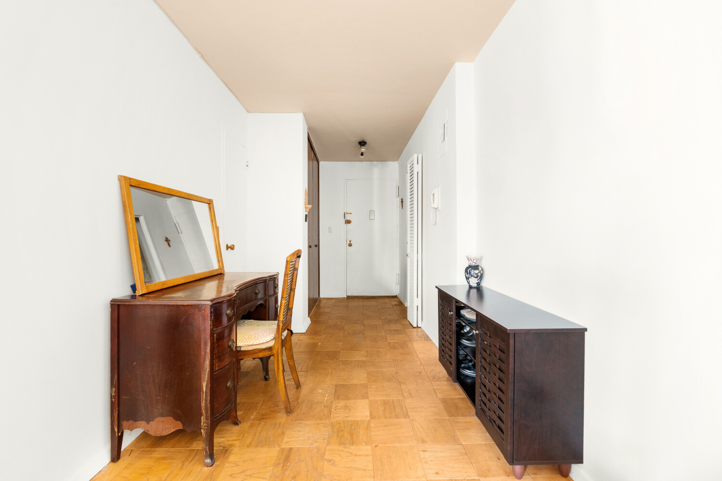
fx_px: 321
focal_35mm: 16
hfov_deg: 96.7
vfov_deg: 73.7
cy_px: 240
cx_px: 361
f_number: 11
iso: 320
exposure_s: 6
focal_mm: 16
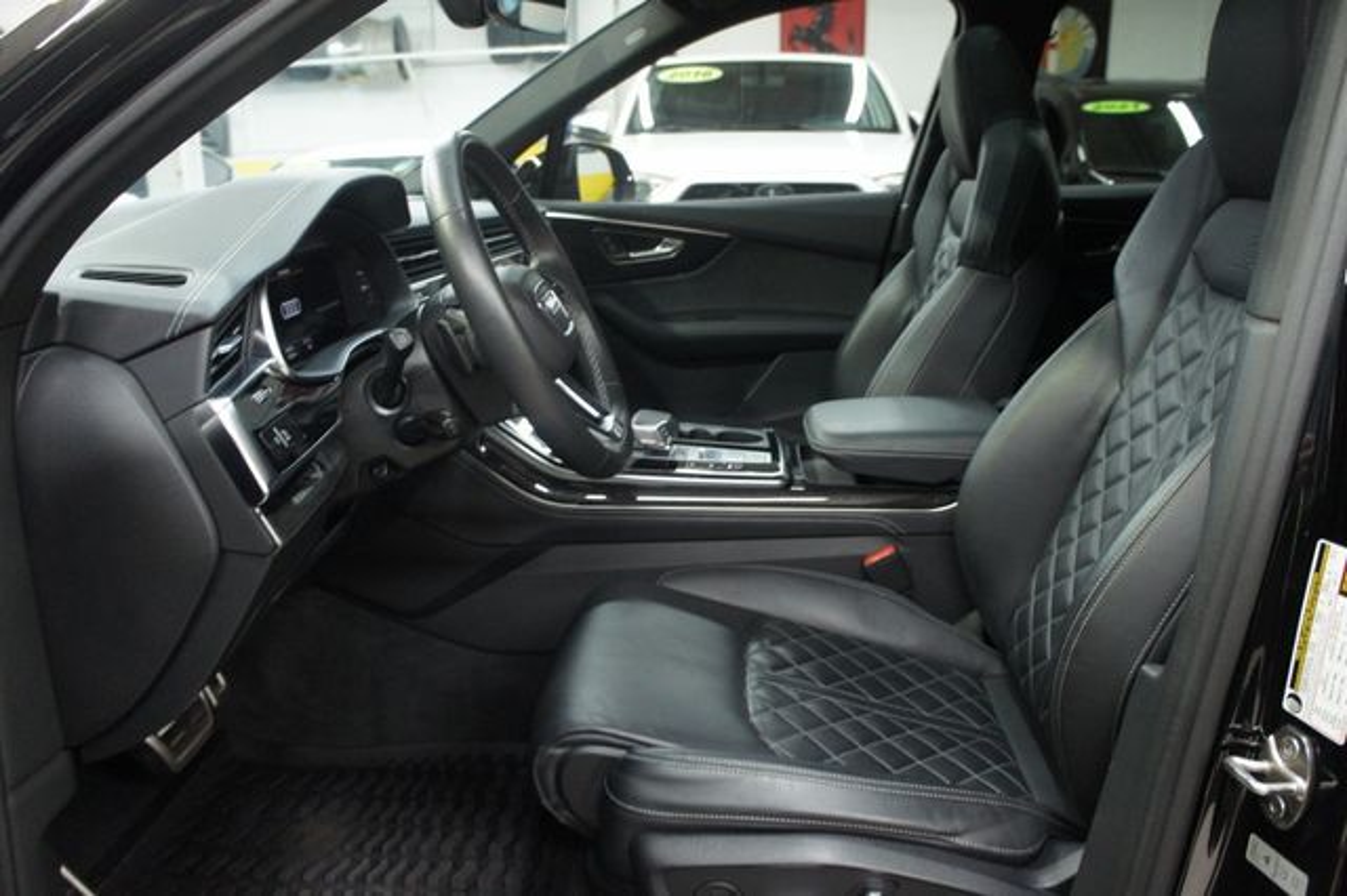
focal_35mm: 27
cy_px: 448
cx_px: 674
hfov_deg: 67.4
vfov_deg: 47.9
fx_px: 1010
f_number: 3.5
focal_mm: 18
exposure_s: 1/30
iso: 1250
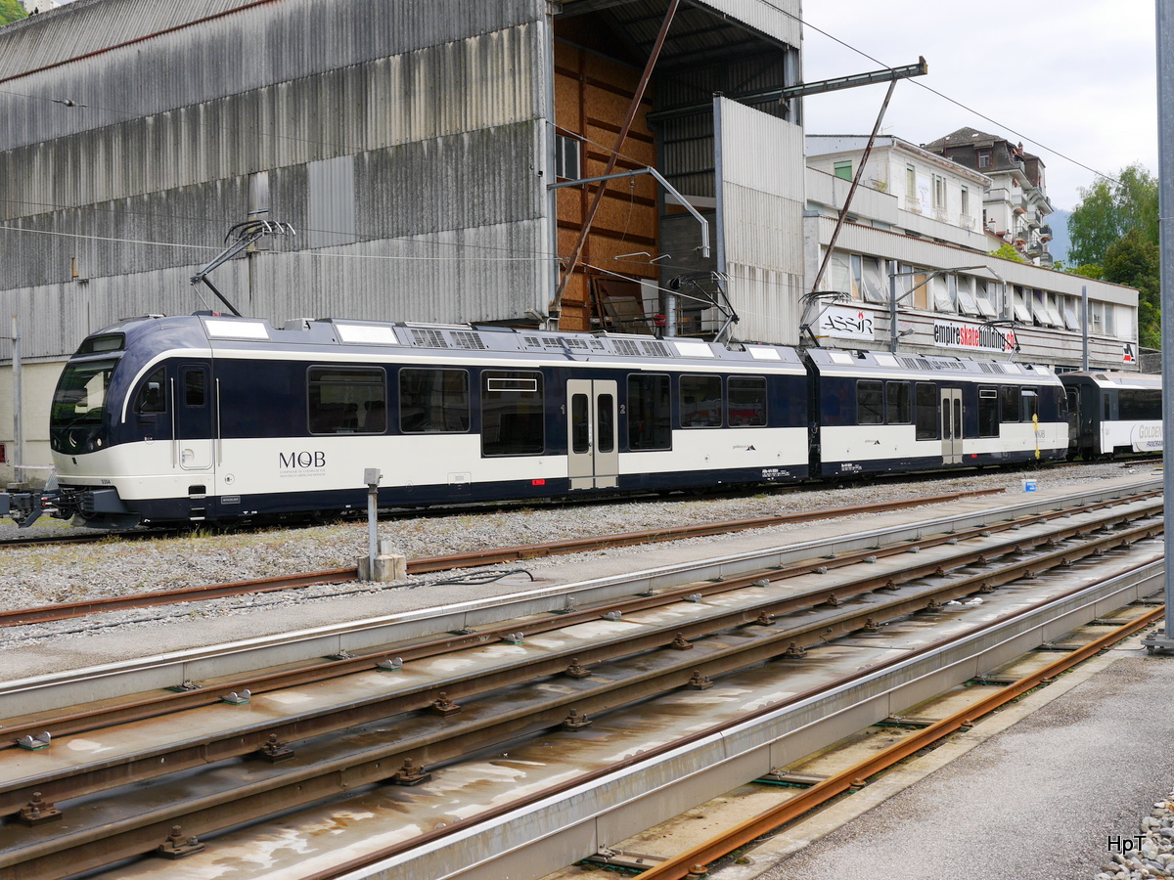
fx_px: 1357
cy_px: 440
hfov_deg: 46.8
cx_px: 587
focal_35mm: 40
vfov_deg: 36.0
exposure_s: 1/320
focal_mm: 20
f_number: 8
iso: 160
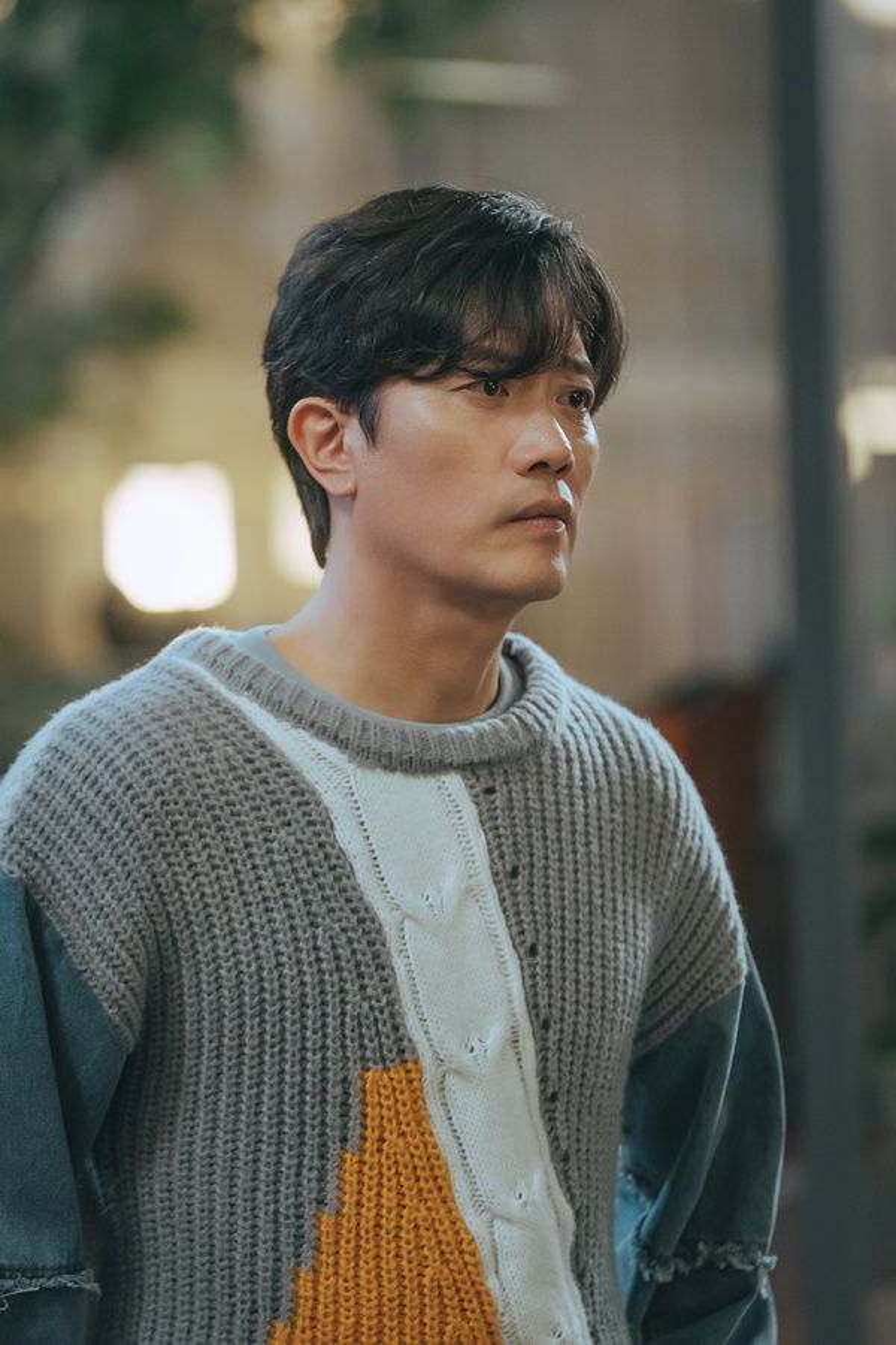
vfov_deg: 10.3
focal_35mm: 200
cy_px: 672
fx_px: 7466
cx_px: 448
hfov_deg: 6.9
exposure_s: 1/125
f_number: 4
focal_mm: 200
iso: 5000
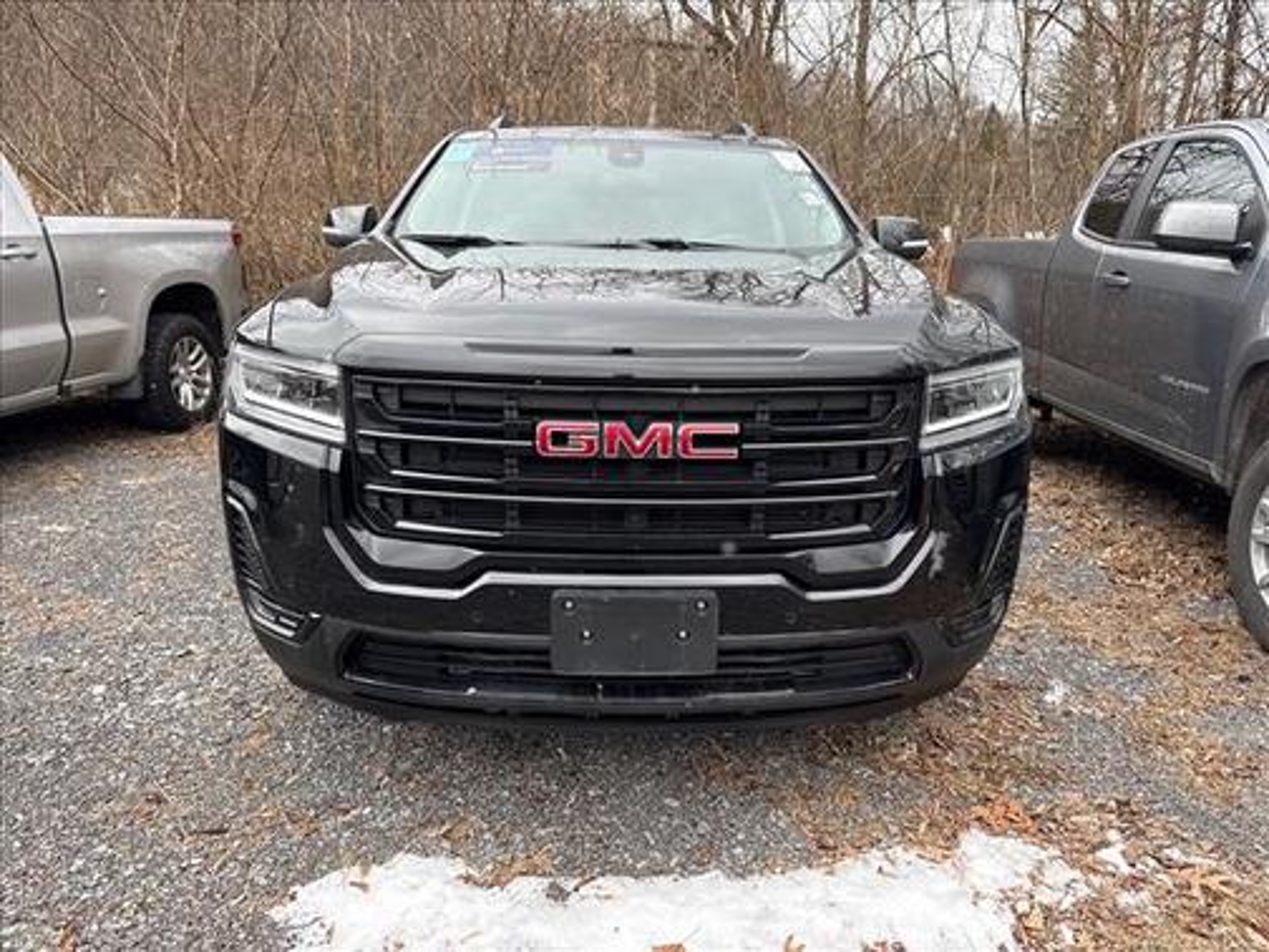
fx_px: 880
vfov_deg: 56.8
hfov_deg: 71.6
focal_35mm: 24
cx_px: 634
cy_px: 476
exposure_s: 1/308
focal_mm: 6.76
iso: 80
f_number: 1.78
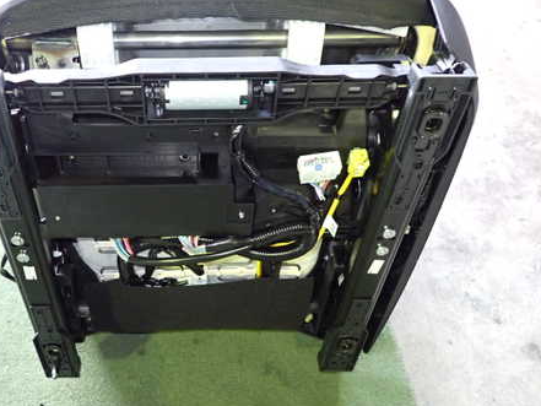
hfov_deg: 53.2
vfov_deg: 41.7
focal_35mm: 34
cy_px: 167
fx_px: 532
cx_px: 194
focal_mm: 4.5
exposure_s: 1/30
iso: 640
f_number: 2
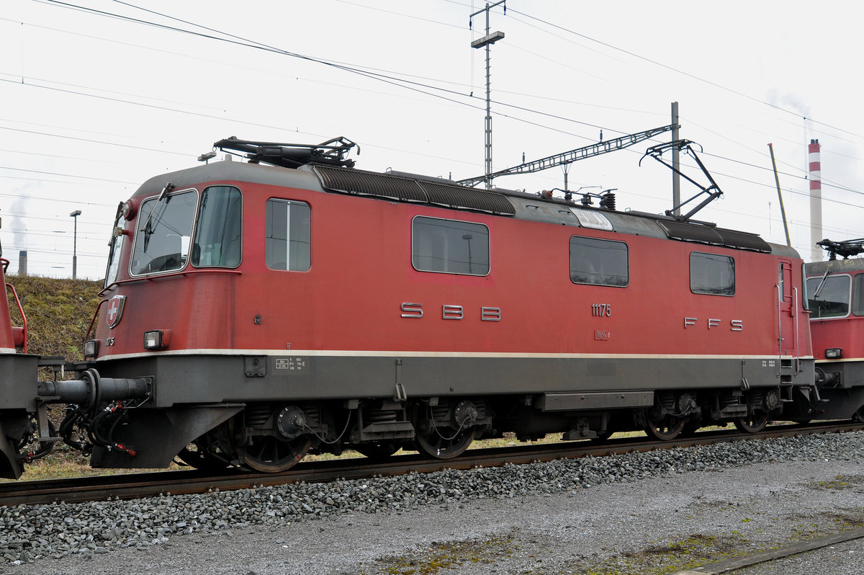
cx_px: 432
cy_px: 288
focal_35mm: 39
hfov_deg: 49.6
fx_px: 935
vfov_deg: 34.2
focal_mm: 26
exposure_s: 1/200
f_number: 7.1
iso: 400
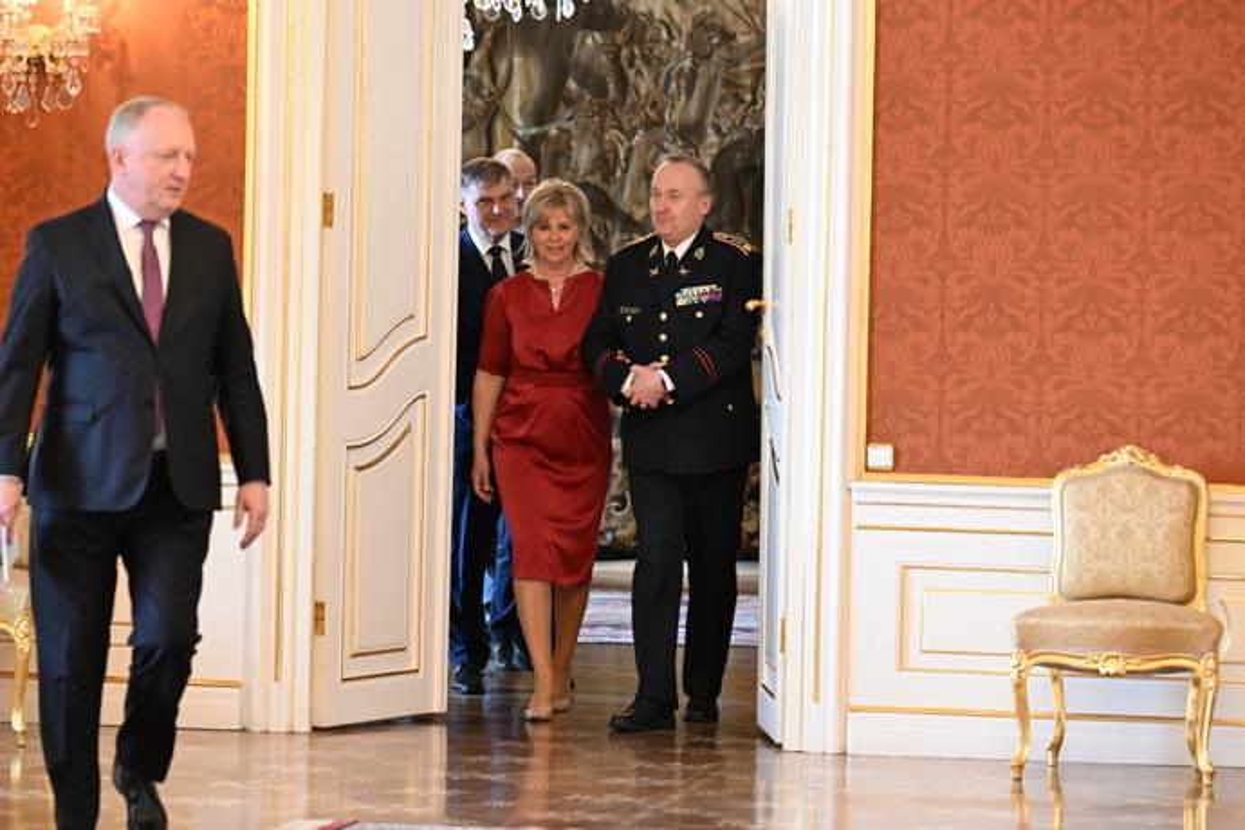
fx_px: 5533
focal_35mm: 160
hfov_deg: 12.8
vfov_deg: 8.6
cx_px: 622
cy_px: 415
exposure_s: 1/250
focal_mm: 160
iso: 6400
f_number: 5
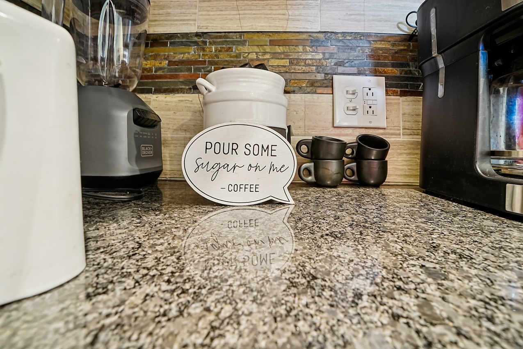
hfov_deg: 104.3
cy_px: 174
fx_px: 203
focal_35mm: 14
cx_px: 262
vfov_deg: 81.2
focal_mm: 14
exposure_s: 1/3.33
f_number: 8
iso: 1250
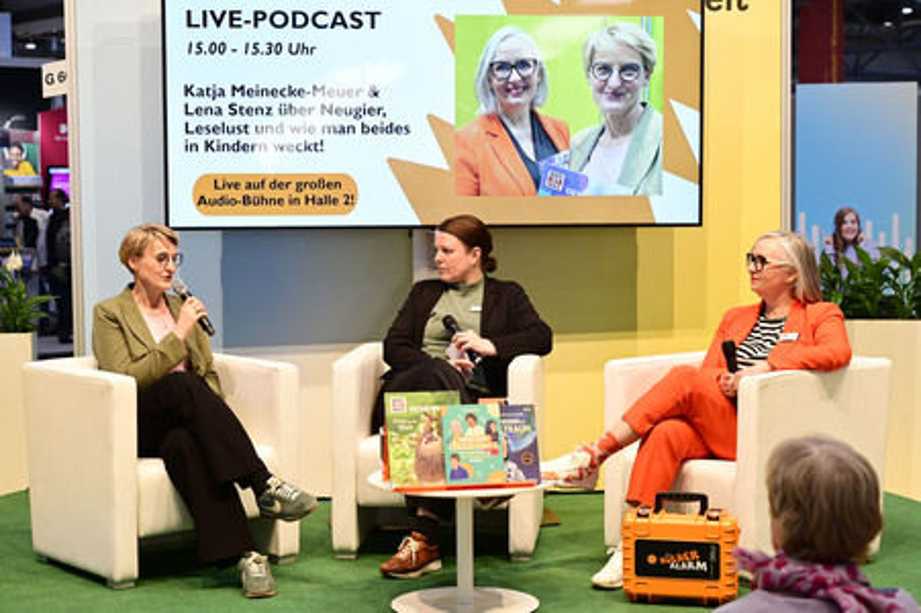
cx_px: 460
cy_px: 306
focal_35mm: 66
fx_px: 1687
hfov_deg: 30.5
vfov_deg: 20.6
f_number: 5.6
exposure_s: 1/200
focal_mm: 66
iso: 1600
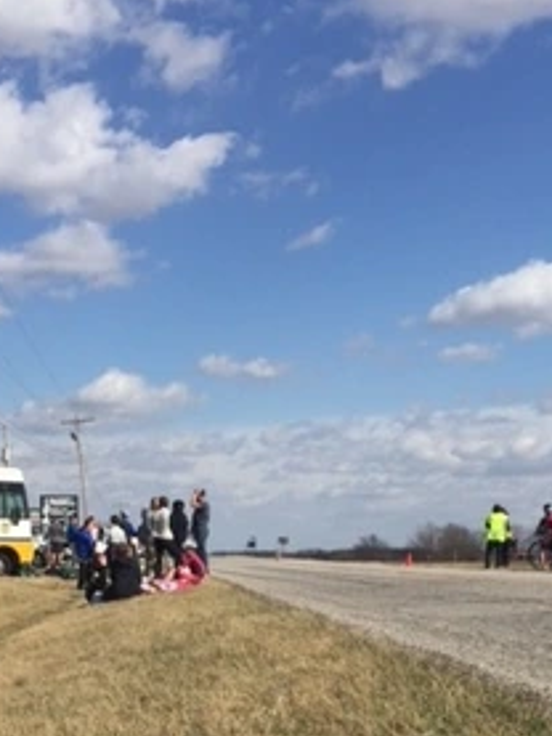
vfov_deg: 27.5
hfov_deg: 21.9
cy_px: 717
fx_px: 1423
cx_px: 236
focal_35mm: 67
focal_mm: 4.15
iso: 32
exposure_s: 1/3300
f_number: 2.2
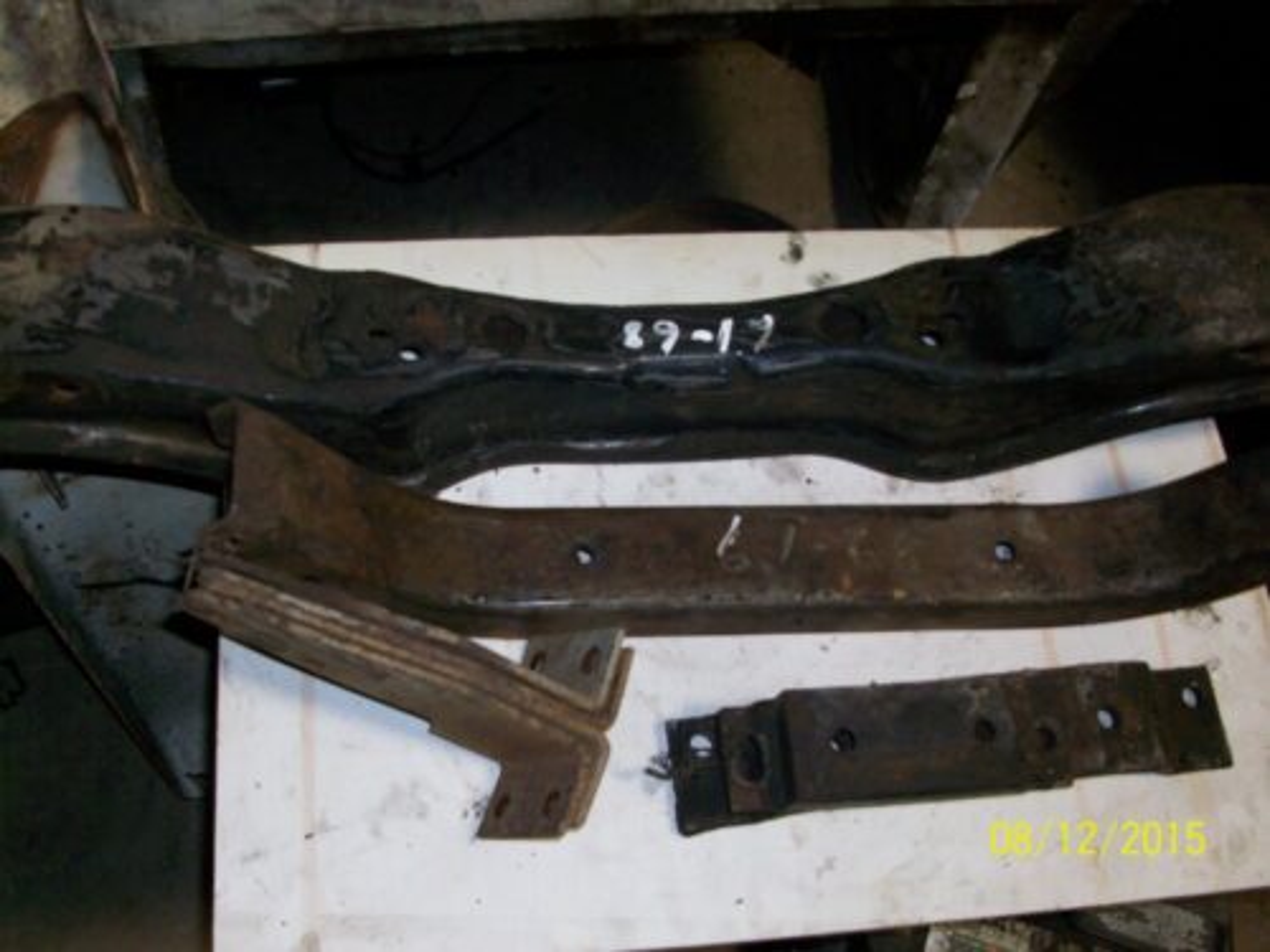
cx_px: 635
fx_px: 1247
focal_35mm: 34
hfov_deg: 54.0
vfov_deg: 41.8
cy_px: 476
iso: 160
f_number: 2.8
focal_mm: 5.7
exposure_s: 1/60
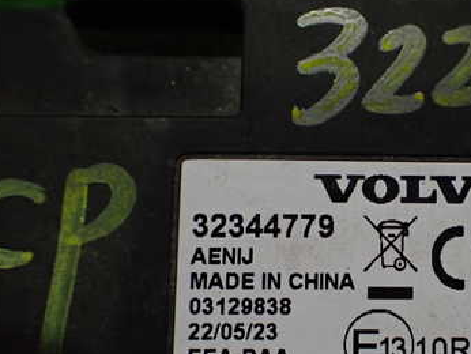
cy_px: 264
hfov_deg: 35.2
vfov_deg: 27.7
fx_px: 708
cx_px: 399
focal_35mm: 52
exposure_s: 1/125
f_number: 2.3
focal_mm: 5.4
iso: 400
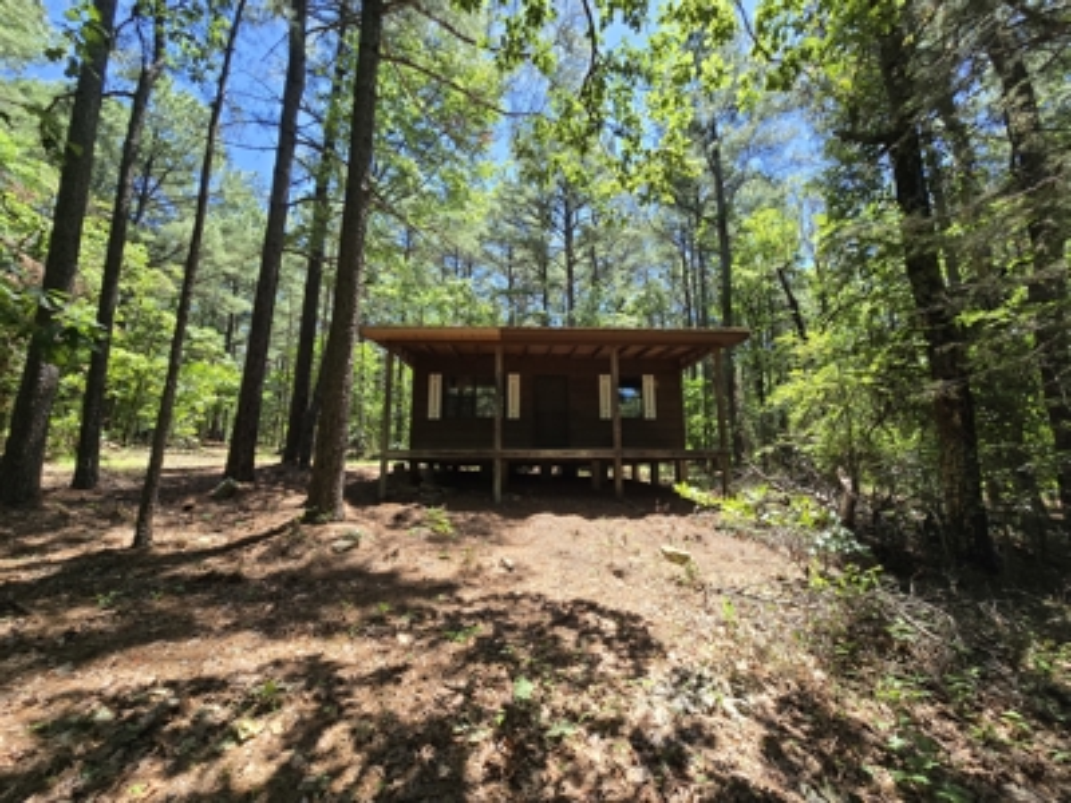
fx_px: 402
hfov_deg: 106.2
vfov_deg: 89.9
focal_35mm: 13
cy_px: 402
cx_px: 536
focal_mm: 2.2
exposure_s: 1/425
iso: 50
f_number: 2.2
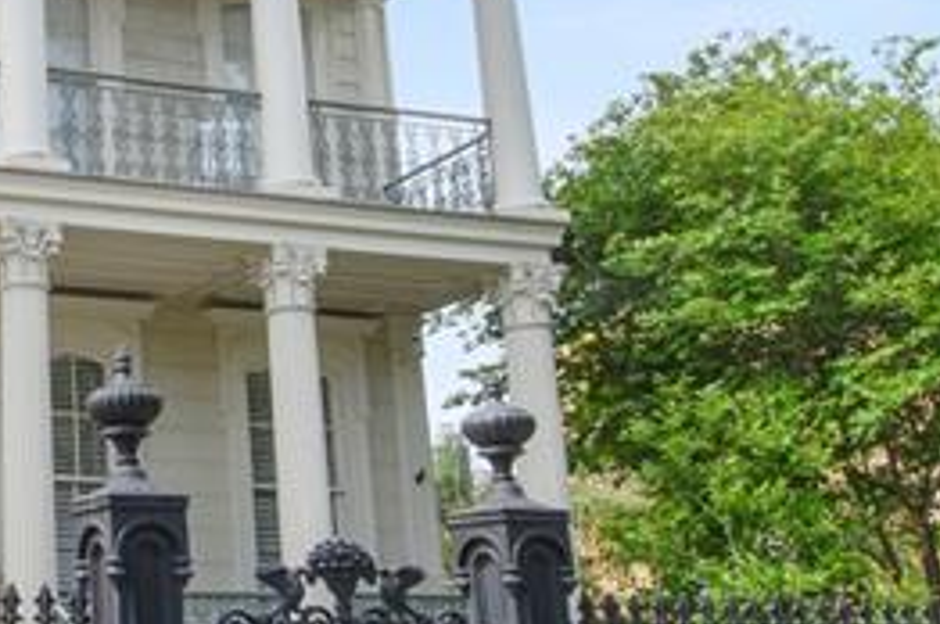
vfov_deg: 30.4
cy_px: 251
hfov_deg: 36.5
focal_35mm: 44
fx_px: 1147
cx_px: -133
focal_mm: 12
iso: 100
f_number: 11
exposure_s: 1/60
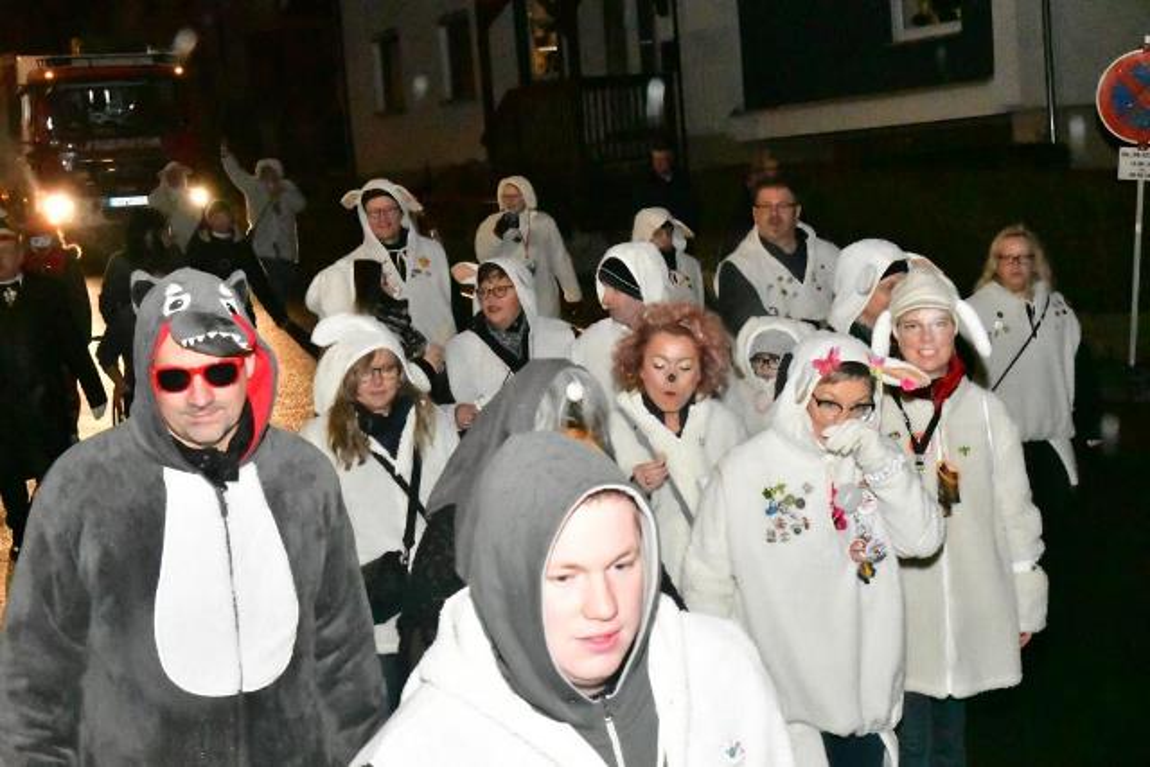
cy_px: 384
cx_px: 575
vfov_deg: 25.8
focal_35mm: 52
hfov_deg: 37.8
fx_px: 1677
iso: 51200
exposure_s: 1/60
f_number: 11
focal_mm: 35
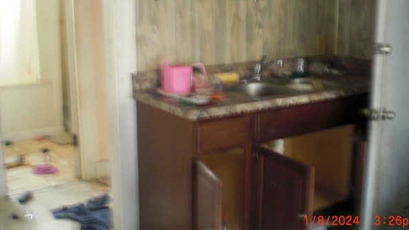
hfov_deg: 45.4
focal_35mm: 45
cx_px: 221
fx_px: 488
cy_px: 88
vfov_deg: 26.4
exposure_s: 1/2.5
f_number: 3.1
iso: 200
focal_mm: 6.3
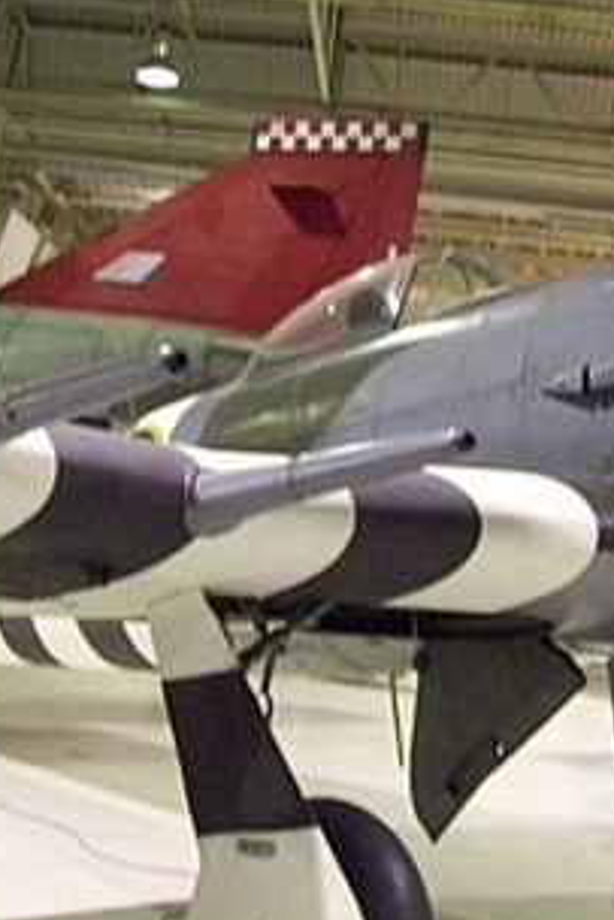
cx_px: 343
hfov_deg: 19.5
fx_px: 1789
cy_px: 475
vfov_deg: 28.8
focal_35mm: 70
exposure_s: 1/8
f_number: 2.9
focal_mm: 5.7
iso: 400
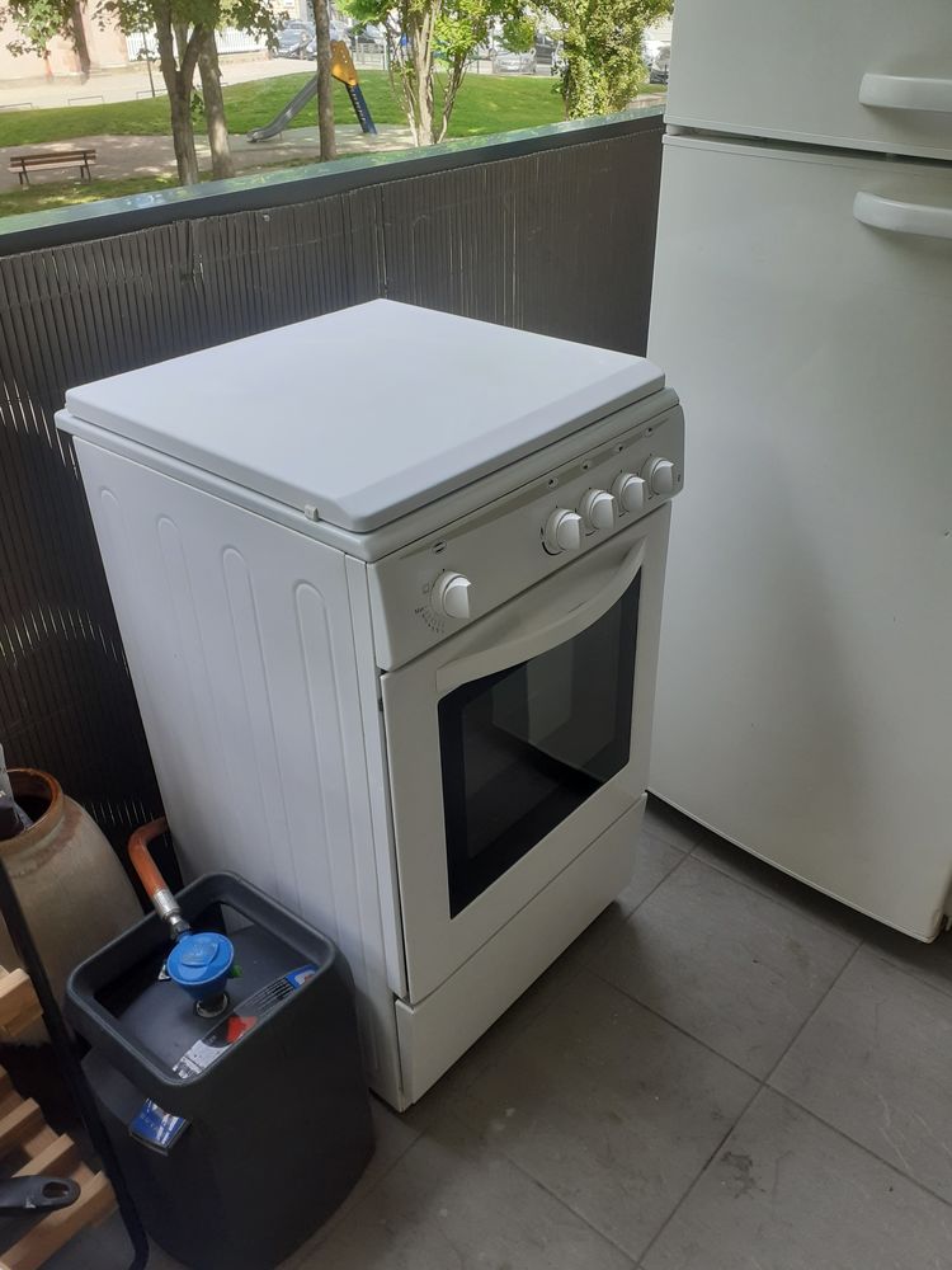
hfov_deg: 51.4
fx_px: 990
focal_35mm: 27
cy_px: 635
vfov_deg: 65.3
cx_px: 476
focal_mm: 3.6
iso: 40
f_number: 1.9
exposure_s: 1/179
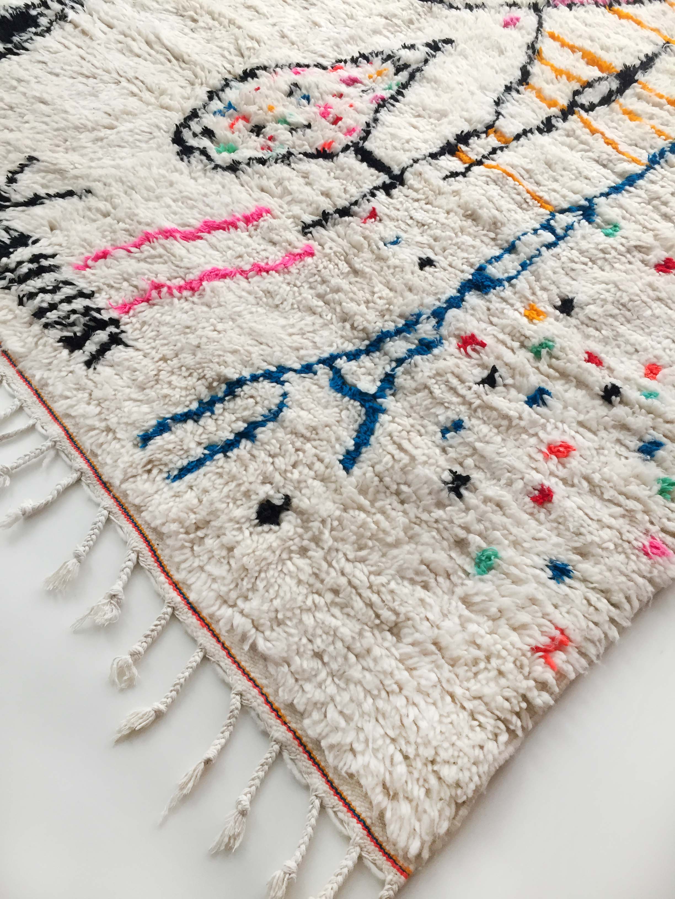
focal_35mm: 29
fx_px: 754
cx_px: 338
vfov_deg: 61.7
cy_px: 450
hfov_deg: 48.2
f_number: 2.2
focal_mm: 4.15
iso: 100
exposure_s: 1/33
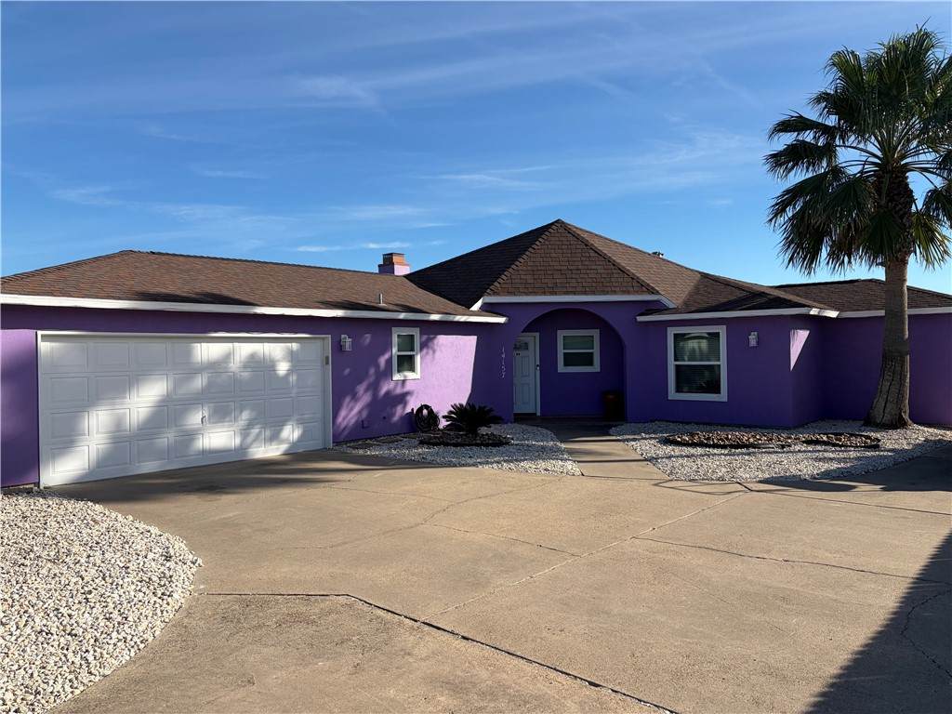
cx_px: 476
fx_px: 715
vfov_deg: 53.1
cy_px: 357
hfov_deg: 67.3
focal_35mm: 26
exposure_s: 1/4950
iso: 64
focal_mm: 5.96
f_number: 1.6
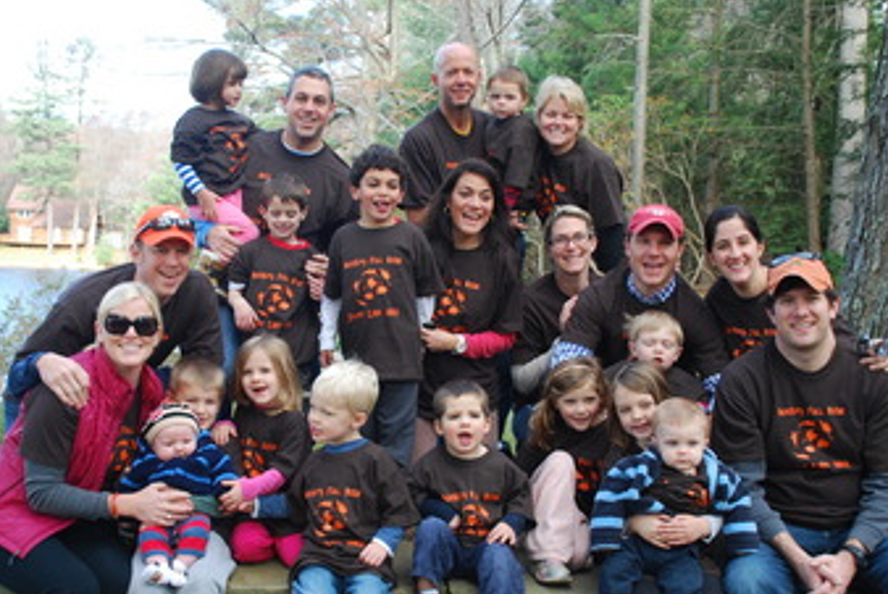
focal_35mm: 44
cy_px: 356
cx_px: 397
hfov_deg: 44.4
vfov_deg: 30.5
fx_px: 1086
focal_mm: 22
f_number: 4.5
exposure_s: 1/80
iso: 200
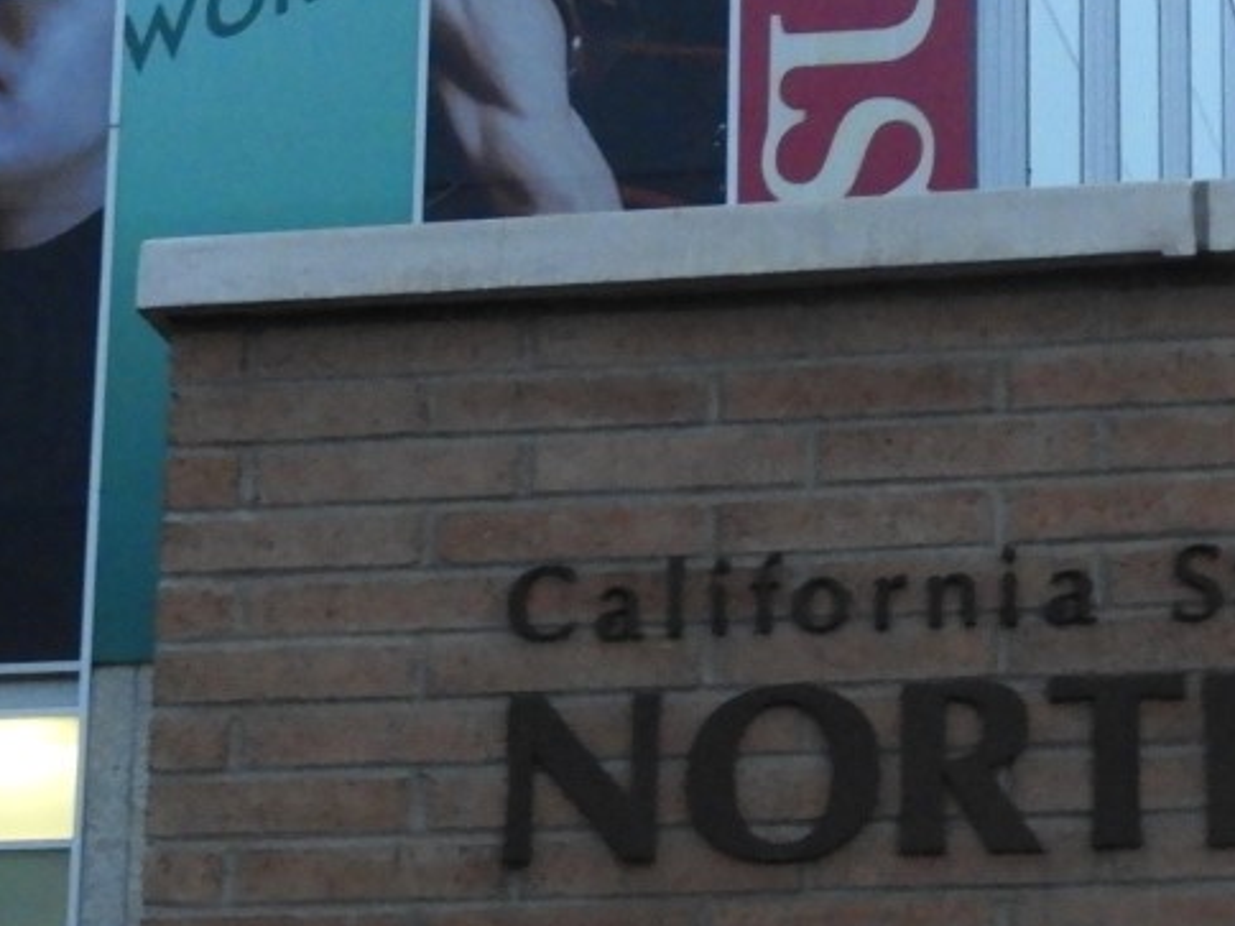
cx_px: 834
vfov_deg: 12.4
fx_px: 4246
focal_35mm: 119
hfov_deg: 16.5
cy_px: 735
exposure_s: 1/20
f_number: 3.8
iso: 800
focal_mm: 7.2
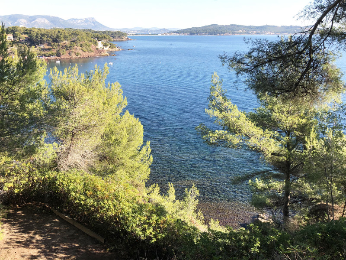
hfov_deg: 61.7
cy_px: 130
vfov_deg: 48.2
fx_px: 290
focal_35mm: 29
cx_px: 173
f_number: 1.8
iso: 20
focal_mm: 3.99
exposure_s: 1/552
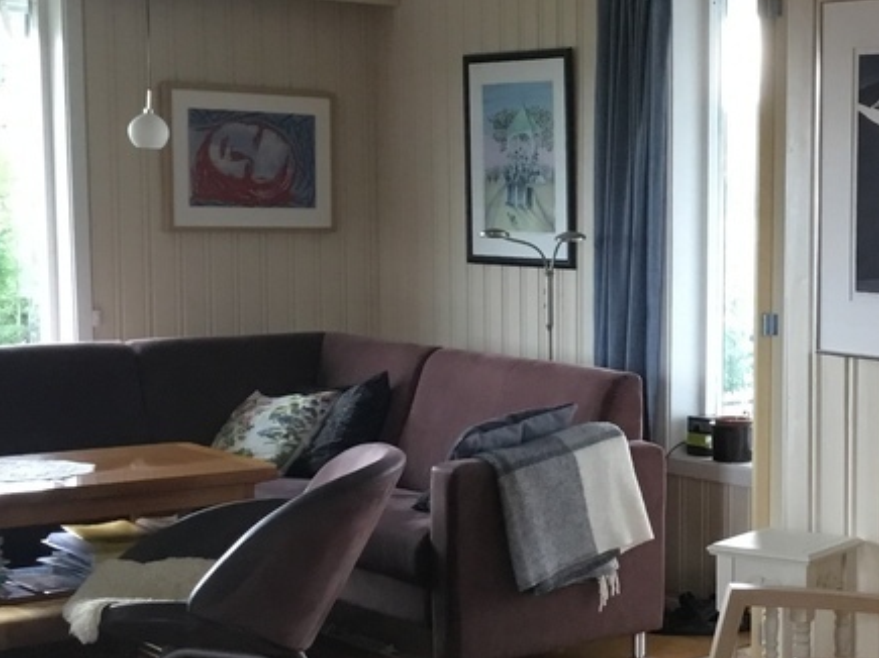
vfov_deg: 20.1
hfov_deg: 25.8
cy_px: 386
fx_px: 1853
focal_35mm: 73
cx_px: 804
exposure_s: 1/33
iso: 125
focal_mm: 3.3
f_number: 2.4
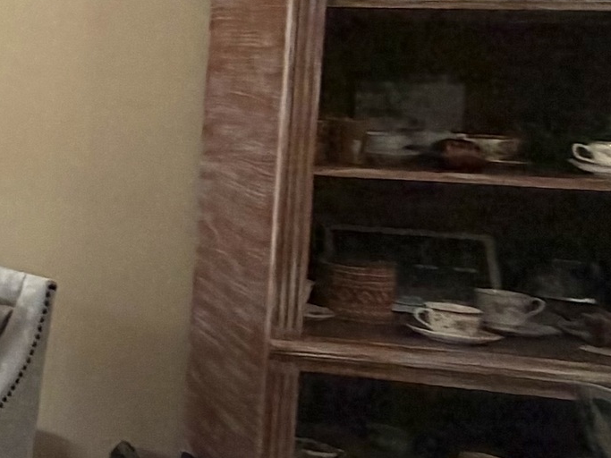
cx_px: -689
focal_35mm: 63
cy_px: 65
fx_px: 1112
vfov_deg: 22.8
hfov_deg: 17.7
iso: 100
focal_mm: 2.22
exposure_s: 1/121
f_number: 2.2
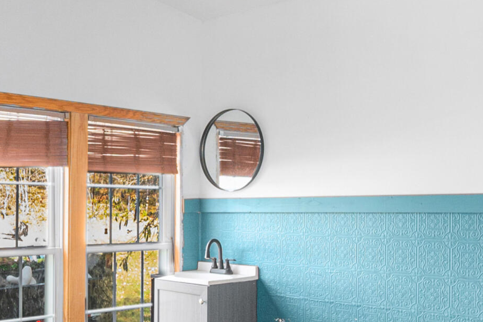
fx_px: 657
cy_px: 194
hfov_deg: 39.7
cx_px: 152
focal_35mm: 49
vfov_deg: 27.5
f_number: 7.1
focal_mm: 10
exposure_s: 1/5
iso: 640
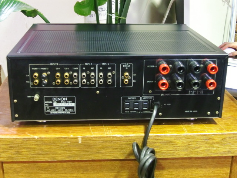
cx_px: 118
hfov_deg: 34.9
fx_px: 377
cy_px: 89
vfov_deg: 26.6
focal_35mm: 55
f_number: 3.6
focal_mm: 9.8
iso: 400
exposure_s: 1/8
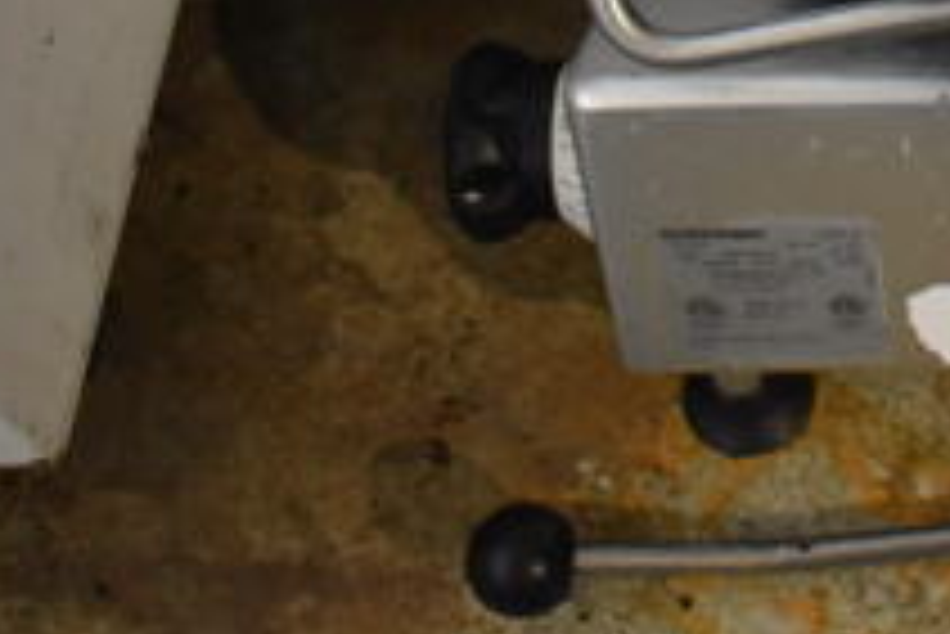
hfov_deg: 17.6
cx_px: 1247
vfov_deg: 12.1
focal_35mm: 108
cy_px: -279
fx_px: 2864
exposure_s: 1/125
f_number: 4
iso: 3600
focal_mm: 25
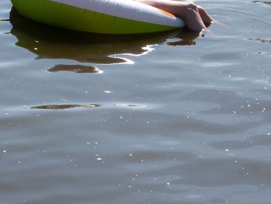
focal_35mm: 175
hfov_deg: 11.3
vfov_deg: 8.5
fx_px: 1371
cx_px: 99
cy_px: 41
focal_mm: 16.1
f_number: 5.6
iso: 100
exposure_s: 1/400
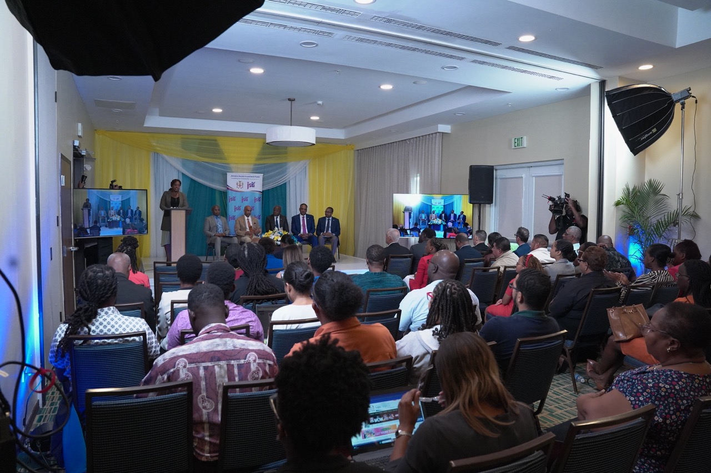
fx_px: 474
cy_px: 236
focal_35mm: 24
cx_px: 356
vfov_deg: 53.0
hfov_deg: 73.8
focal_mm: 24
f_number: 5
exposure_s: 1/640
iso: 6400
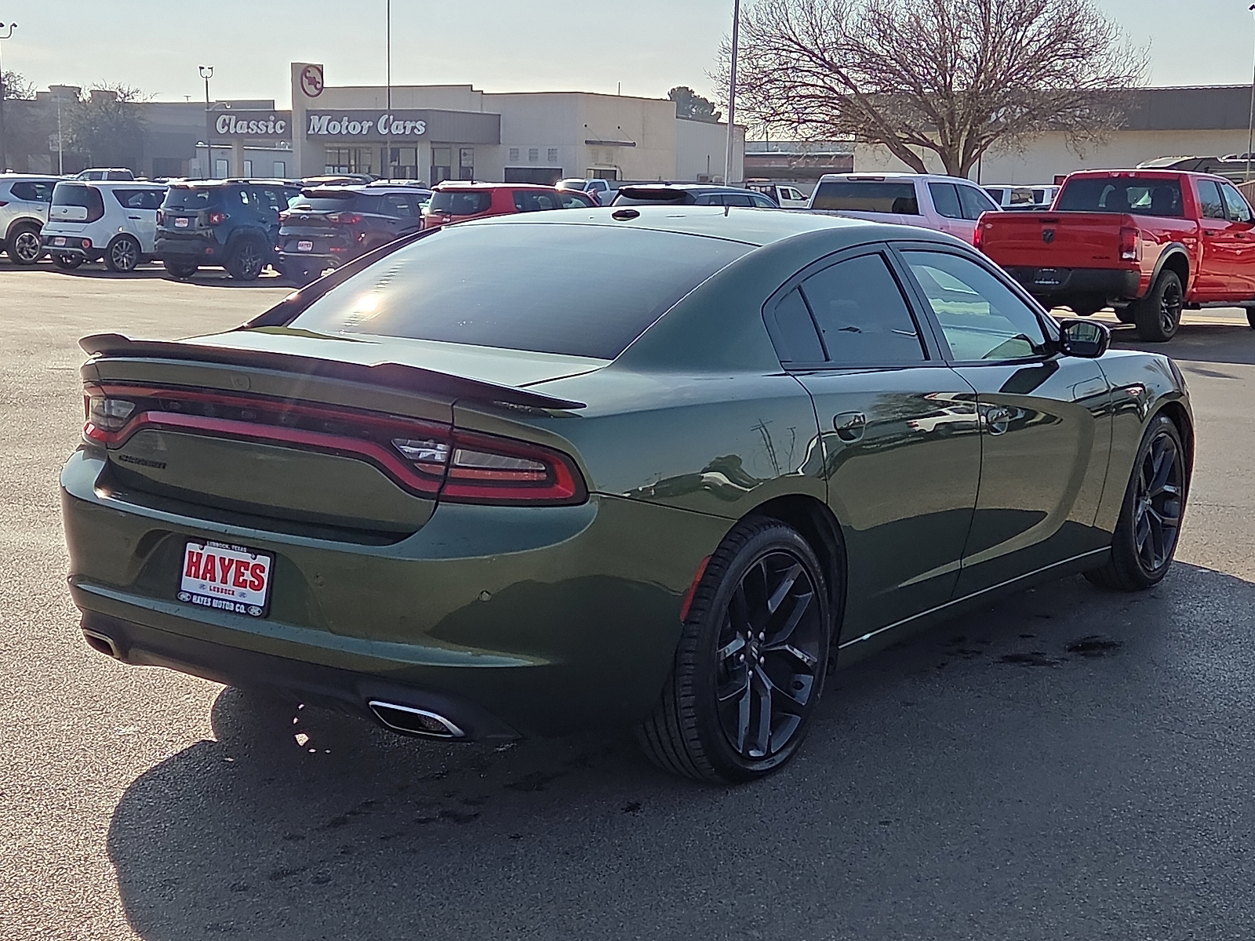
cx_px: 628
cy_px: 470
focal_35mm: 52
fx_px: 1885
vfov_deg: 28.0
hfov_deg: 36.8
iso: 25
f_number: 1.8
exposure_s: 1/5000
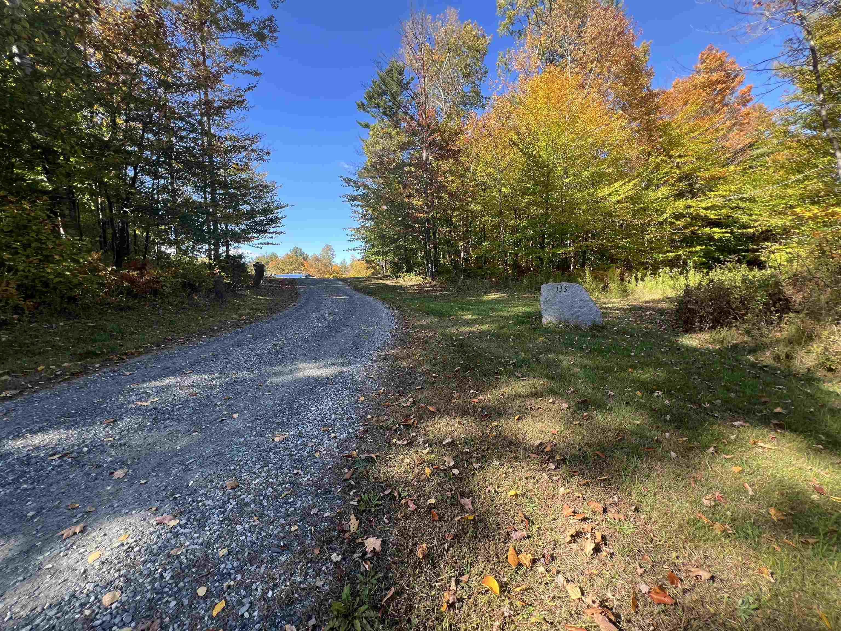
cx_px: 420
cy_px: 316
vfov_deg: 89.9
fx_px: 316
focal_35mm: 13
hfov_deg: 106.2
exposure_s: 1/150
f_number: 1.8
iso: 32
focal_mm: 1.57
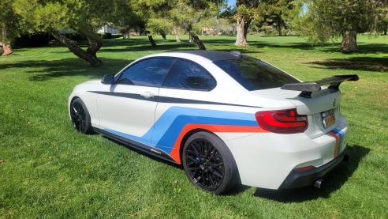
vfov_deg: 40.1
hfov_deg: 66.1
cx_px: 195
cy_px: 91
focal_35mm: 29
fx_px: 298
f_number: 1.8
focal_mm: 5
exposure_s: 1/2866
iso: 40
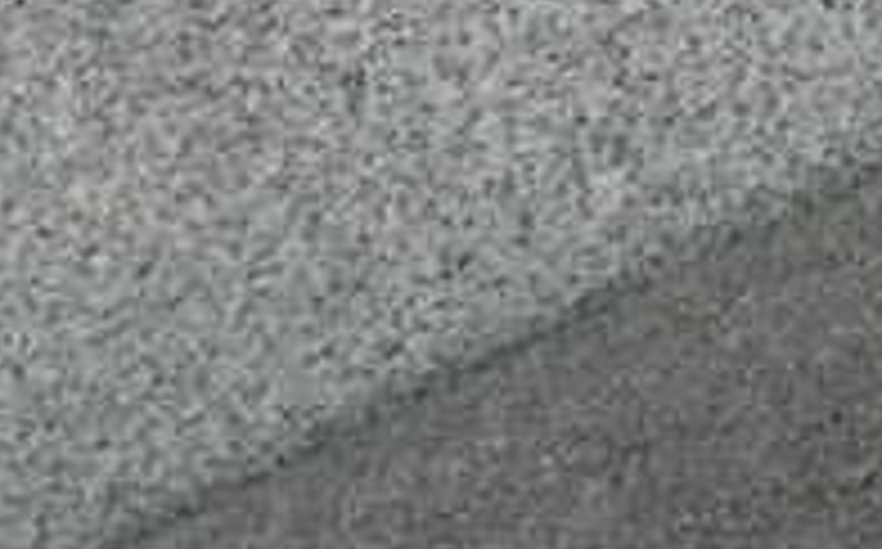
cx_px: -284
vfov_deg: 8.5
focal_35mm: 151
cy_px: 700
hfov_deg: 13.4
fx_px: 3625
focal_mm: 3.3
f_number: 2.4
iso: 25
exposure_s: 1/319
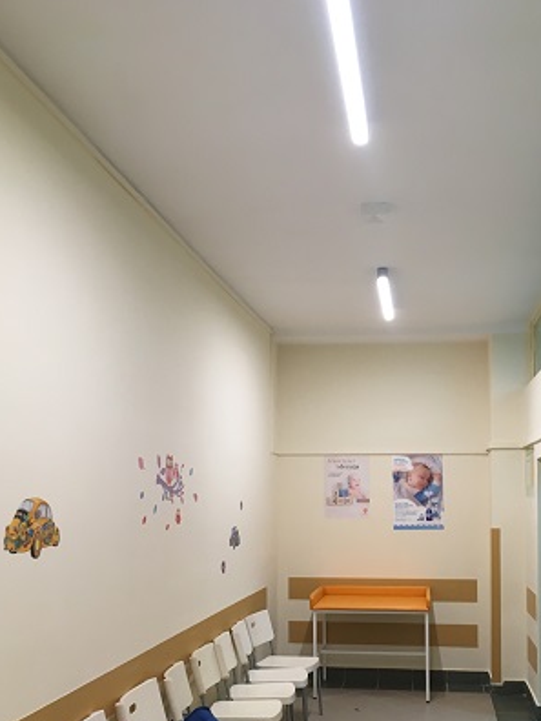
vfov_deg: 47.2
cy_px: 469
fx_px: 813
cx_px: 324
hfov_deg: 36.7
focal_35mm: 39
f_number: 2.2
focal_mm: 4.15
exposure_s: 1/33
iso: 64
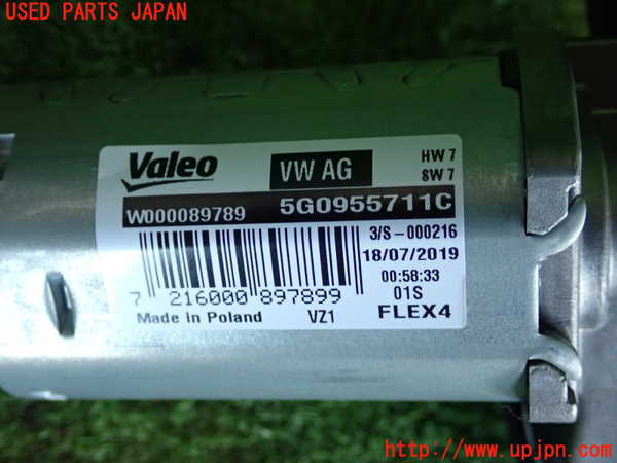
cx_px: 308
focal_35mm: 50
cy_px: 232
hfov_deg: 38.2
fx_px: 891
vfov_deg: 29.1
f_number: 3.2
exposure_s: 1/50
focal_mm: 9.01
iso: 640
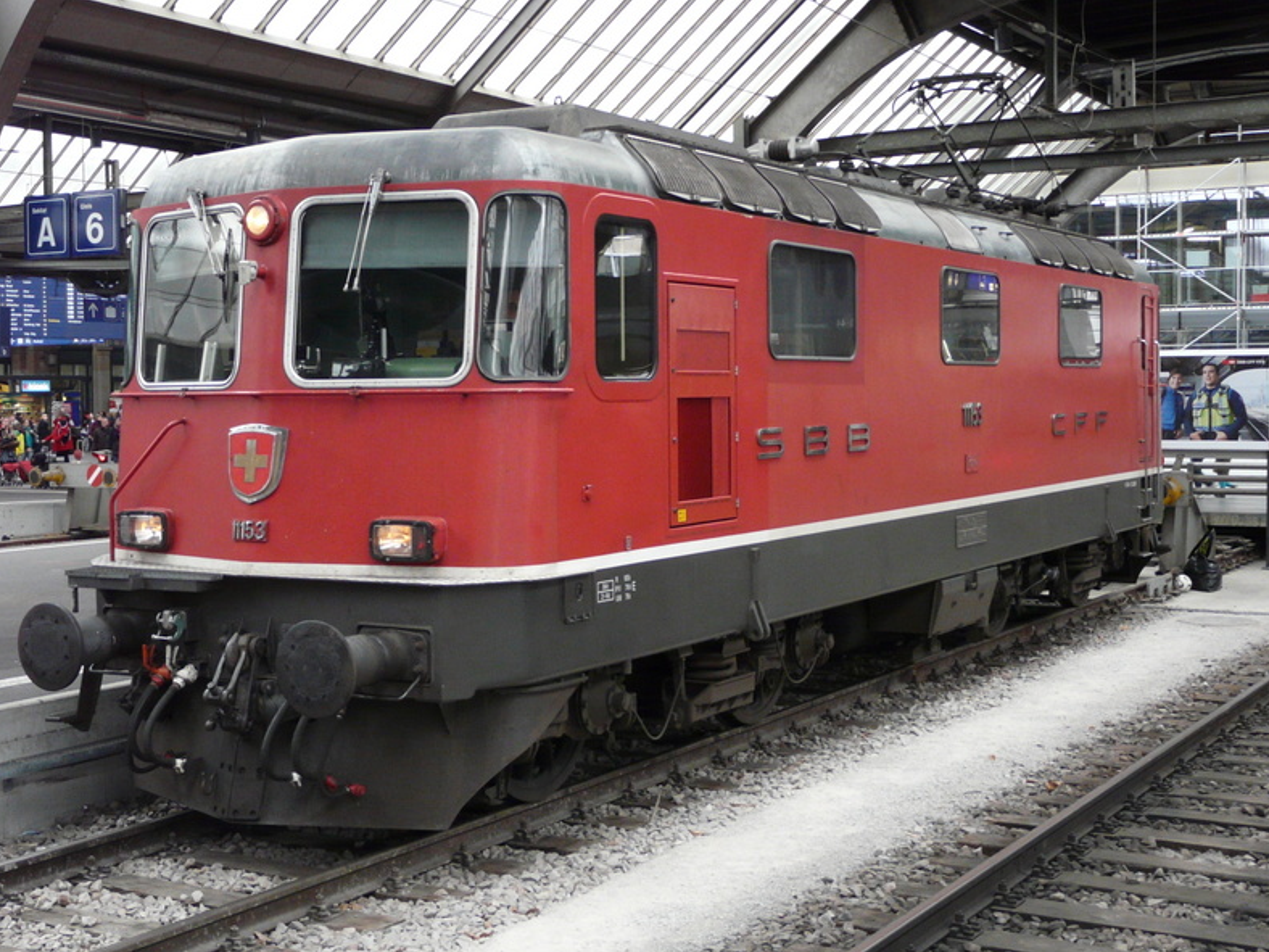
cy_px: 449
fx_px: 1906
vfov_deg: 28.0
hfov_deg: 36.8
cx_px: 559
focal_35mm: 52
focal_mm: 6.7
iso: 200
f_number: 3.2
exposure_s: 1/30
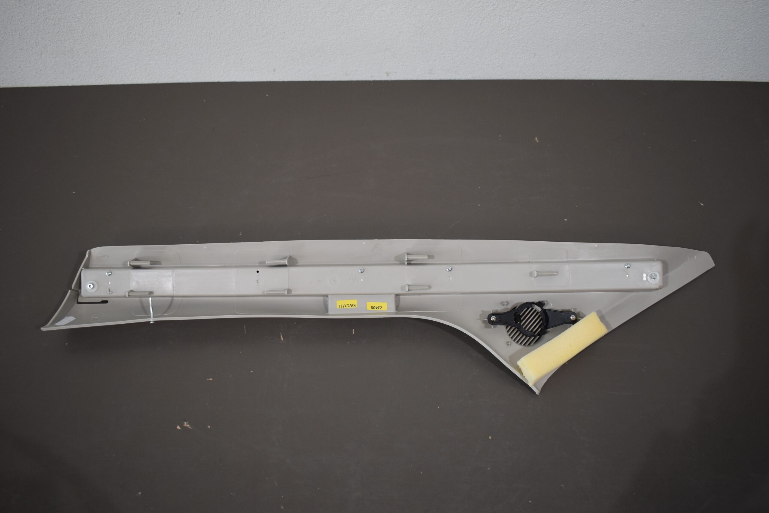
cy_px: 256
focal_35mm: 33
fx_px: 705
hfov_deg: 57.2
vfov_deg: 40.0
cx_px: 384
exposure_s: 1/250
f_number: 3.8
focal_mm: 22
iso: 450
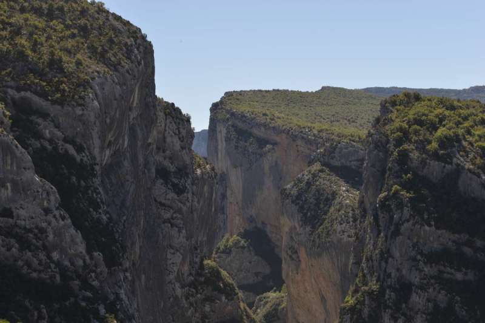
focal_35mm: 70
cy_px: 162
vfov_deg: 19.5
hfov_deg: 28.8
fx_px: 943
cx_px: 242
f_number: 11
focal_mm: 70
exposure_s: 1/125
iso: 250
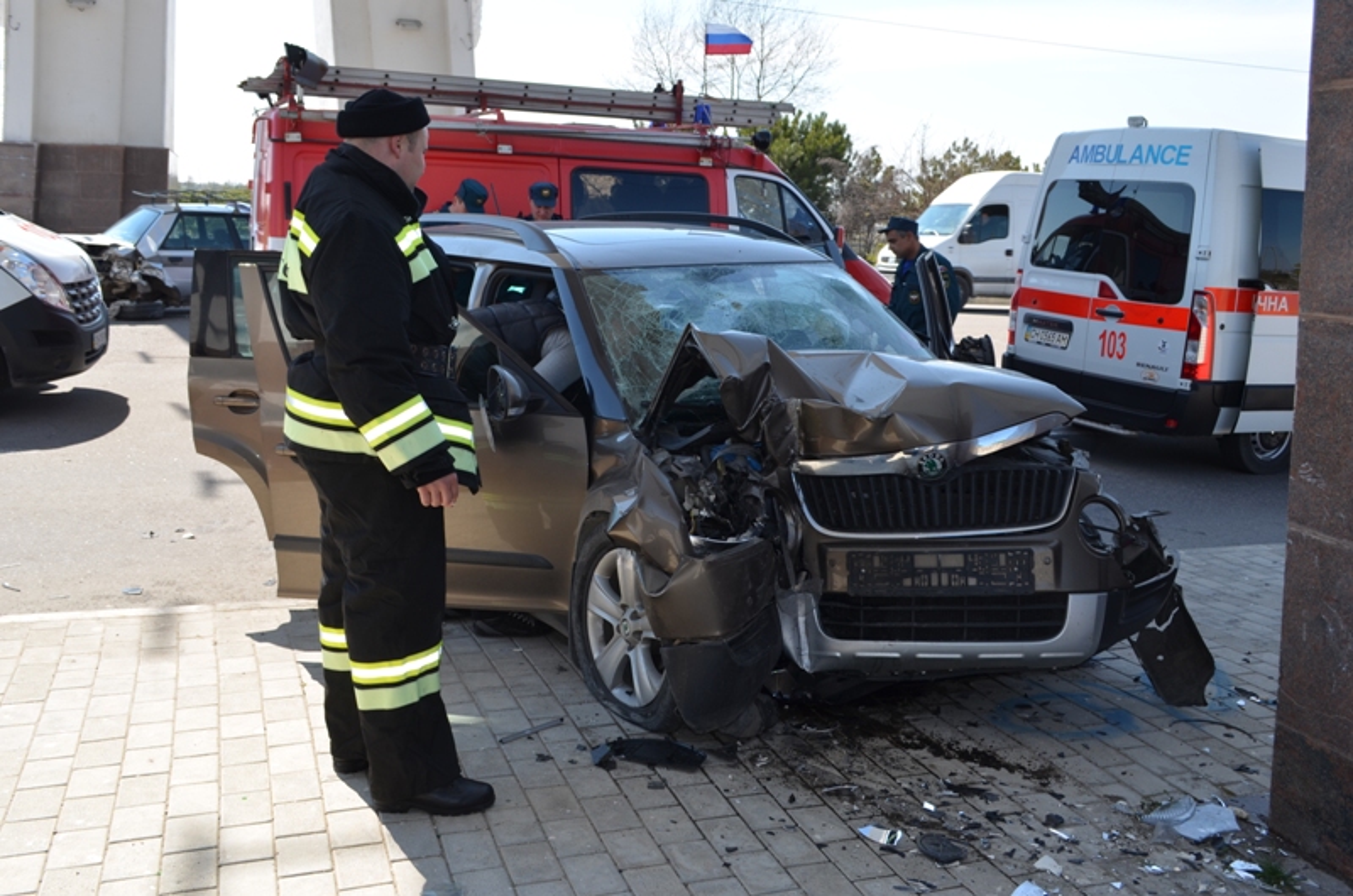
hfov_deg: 57.3
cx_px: 676
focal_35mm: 33
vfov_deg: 39.8
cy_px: 448
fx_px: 1238
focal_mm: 22
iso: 100
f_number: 7.1
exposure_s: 1/200
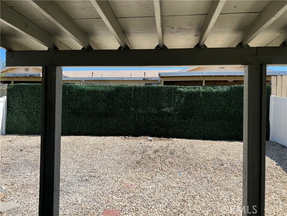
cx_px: 144
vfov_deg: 53.1
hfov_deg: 67.3
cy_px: 108
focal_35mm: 26
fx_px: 216
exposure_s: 1/3356
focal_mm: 5.7
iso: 50
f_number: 1.5
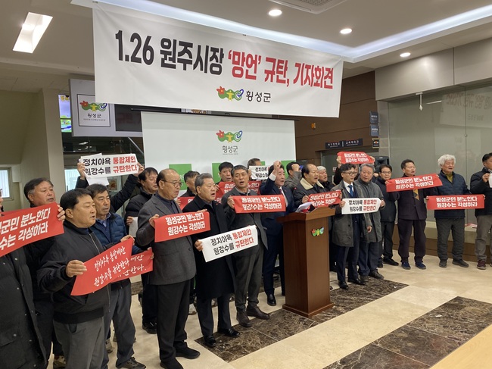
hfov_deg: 67.3
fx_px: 369
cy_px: 184
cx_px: 246
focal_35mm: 26
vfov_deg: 53.0
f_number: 1.8
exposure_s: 1/120
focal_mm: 4.25
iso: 125
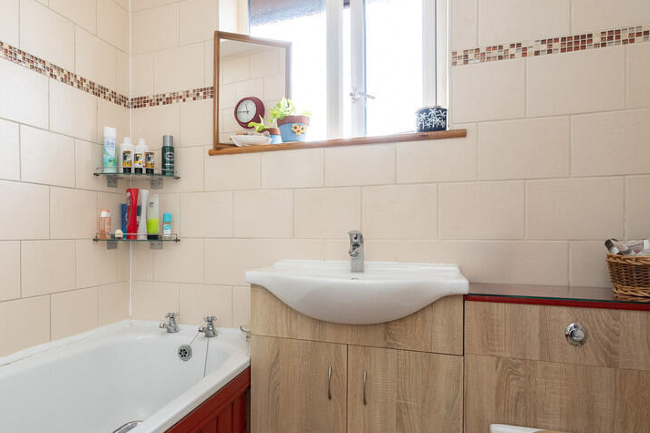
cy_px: 250
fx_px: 415
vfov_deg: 54.8
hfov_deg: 73.8
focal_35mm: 23
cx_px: 217
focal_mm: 16
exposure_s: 1/60
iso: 640
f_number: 7.1
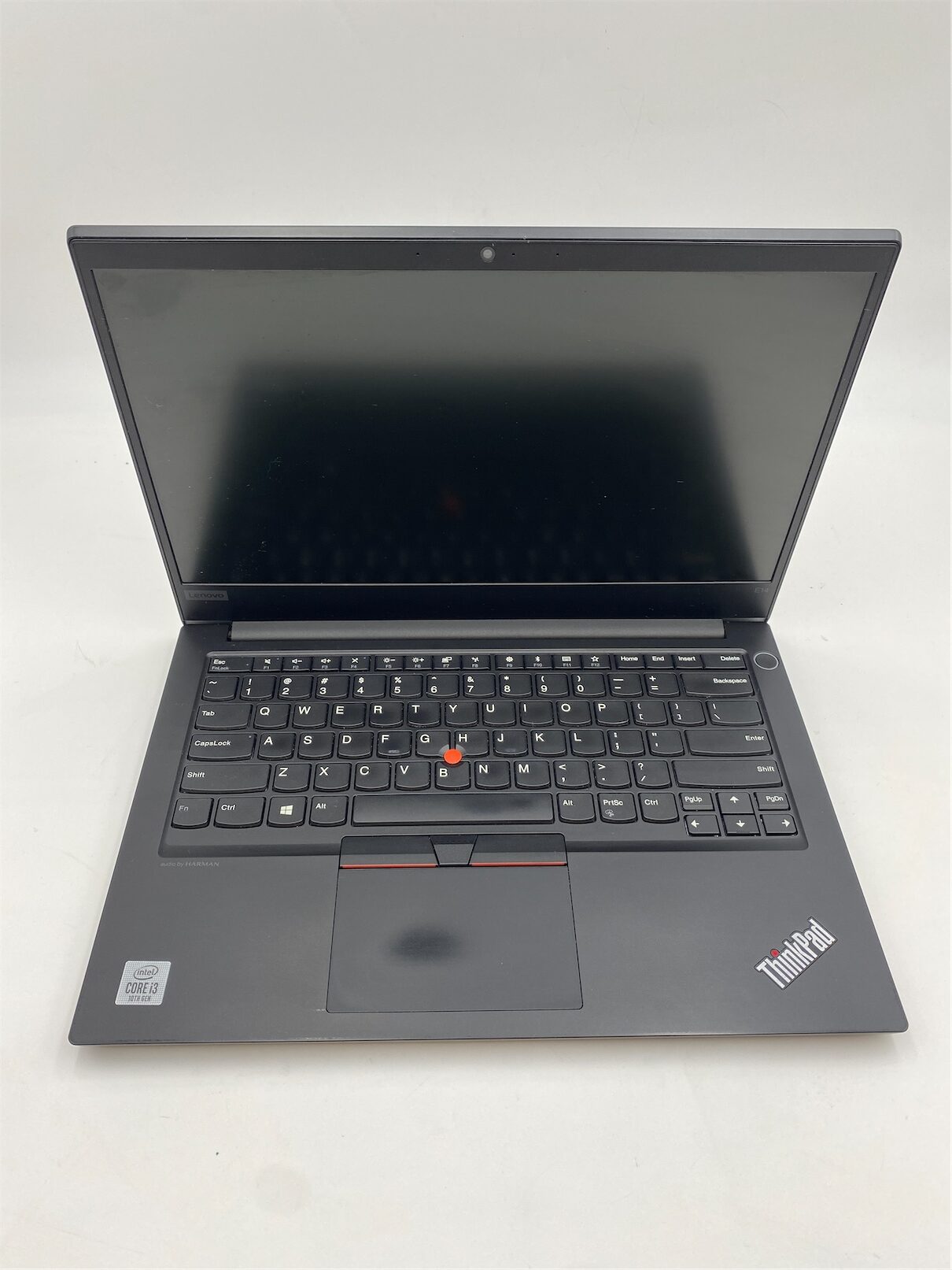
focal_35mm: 26
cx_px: 476
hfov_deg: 53.1
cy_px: 635
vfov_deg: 67.3
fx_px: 953
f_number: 1.8
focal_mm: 4.25
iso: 50
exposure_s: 1/122
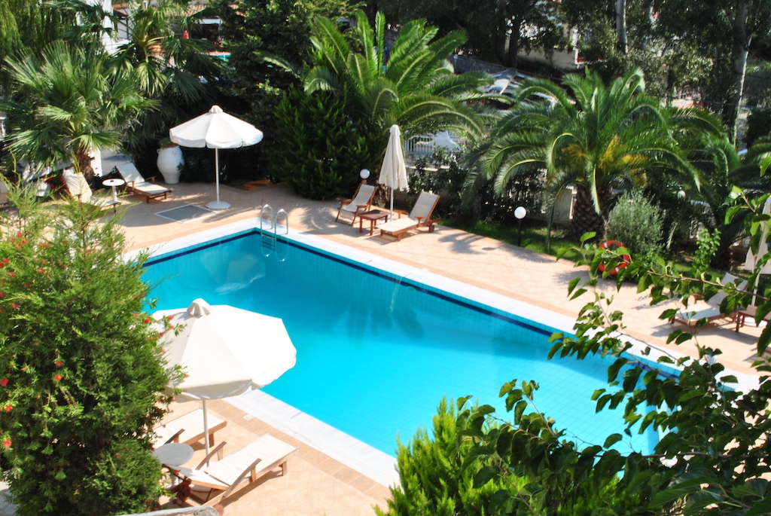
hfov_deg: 46.4
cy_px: 258
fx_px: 900
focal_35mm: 42
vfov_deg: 32.0
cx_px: 386
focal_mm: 28
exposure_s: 1/15
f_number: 29
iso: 100
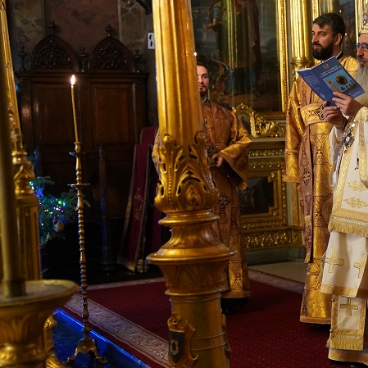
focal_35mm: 75
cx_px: 368
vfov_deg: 23.0
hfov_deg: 22.2
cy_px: 207
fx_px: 902
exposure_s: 1/50
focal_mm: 33
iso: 2500
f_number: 2.8
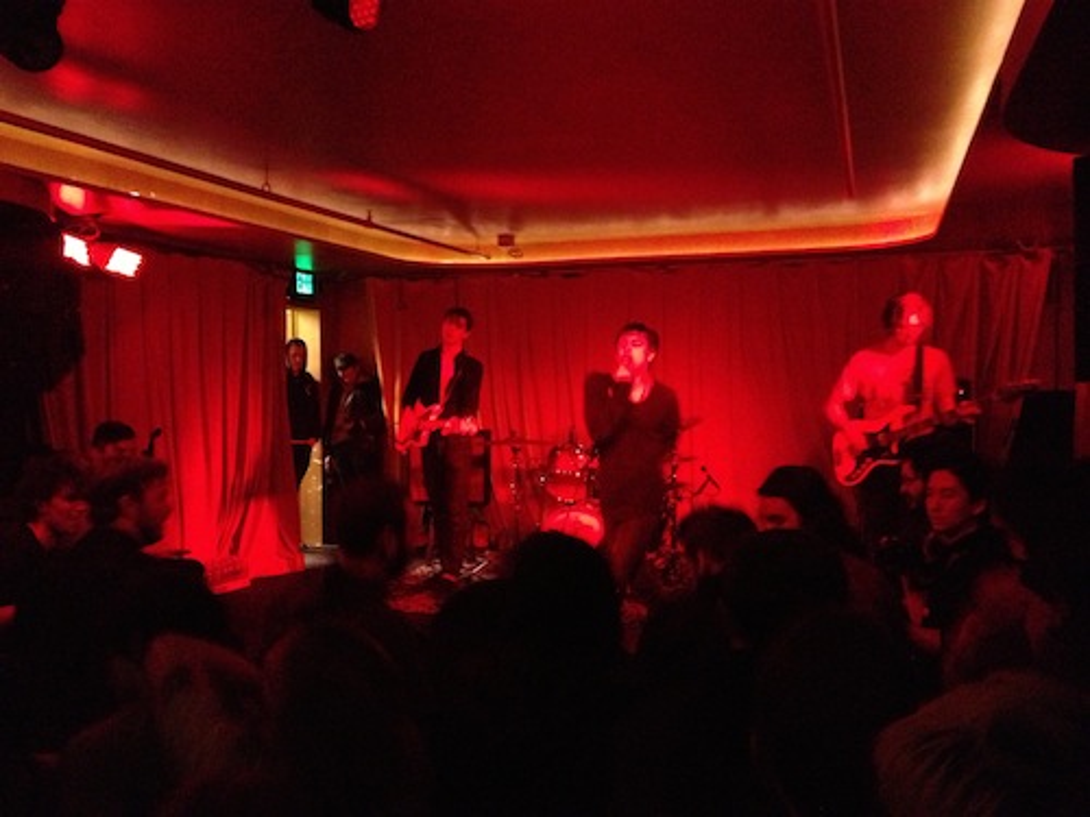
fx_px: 1102
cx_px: 545
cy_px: 408
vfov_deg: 40.7
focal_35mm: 35
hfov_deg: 52.6
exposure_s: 1/15
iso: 800
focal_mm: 4.28
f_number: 2.4
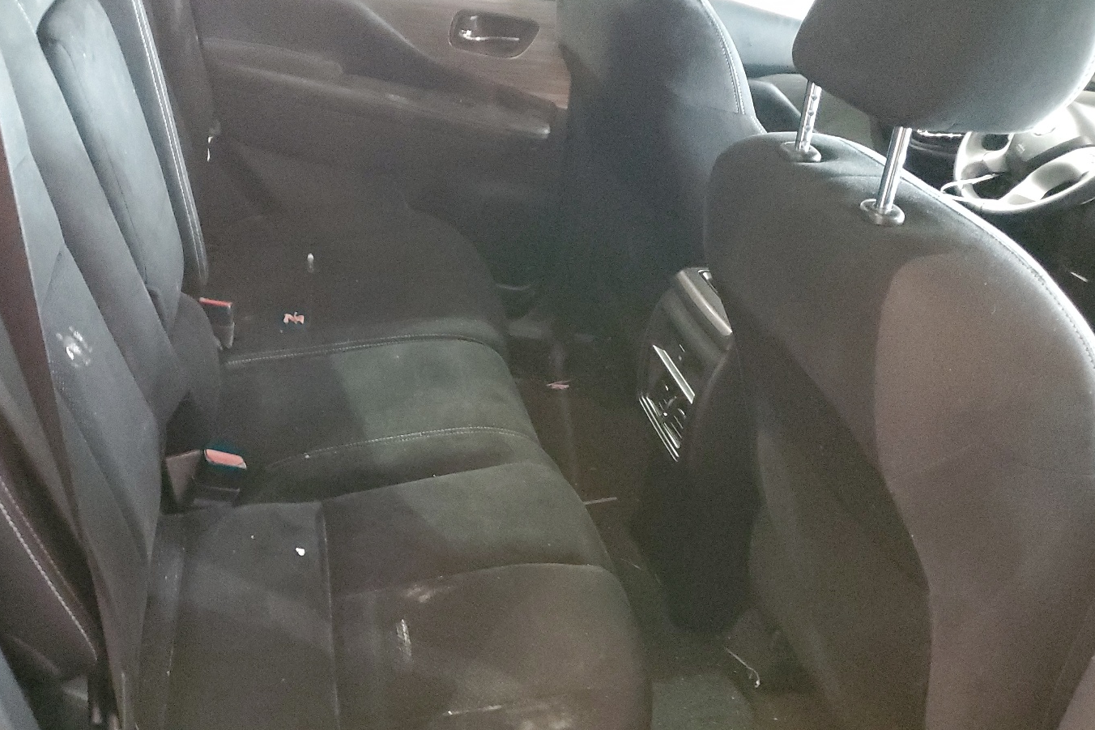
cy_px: 429
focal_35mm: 32
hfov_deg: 58.5
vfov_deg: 41.0
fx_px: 973
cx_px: 477
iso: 980
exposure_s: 1/15
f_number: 1.5
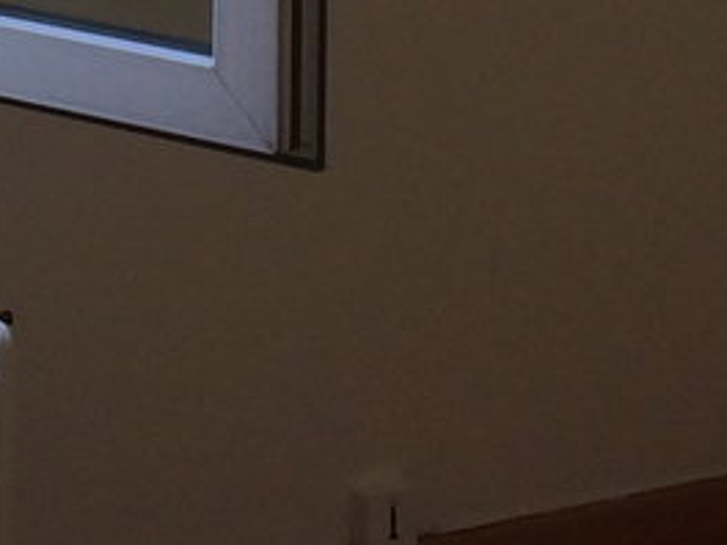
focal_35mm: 182
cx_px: -105
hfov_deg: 10.7
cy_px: -661
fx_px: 3822
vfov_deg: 7.7
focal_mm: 4.12
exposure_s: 1/287
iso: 32
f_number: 2.2
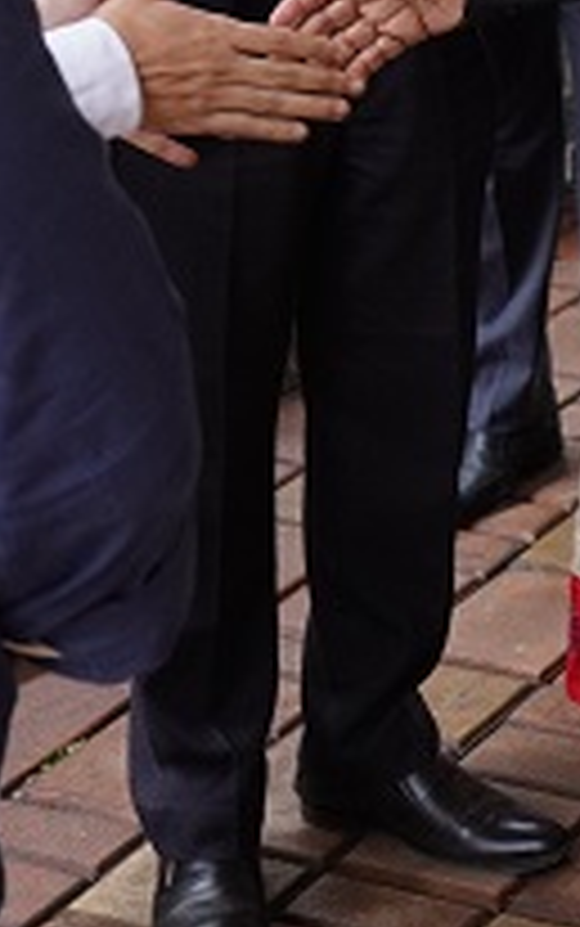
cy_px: -295
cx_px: 697
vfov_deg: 16.0
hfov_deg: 10.5
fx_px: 3106
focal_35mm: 123
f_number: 2.8
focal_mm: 20
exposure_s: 1/125
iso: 640
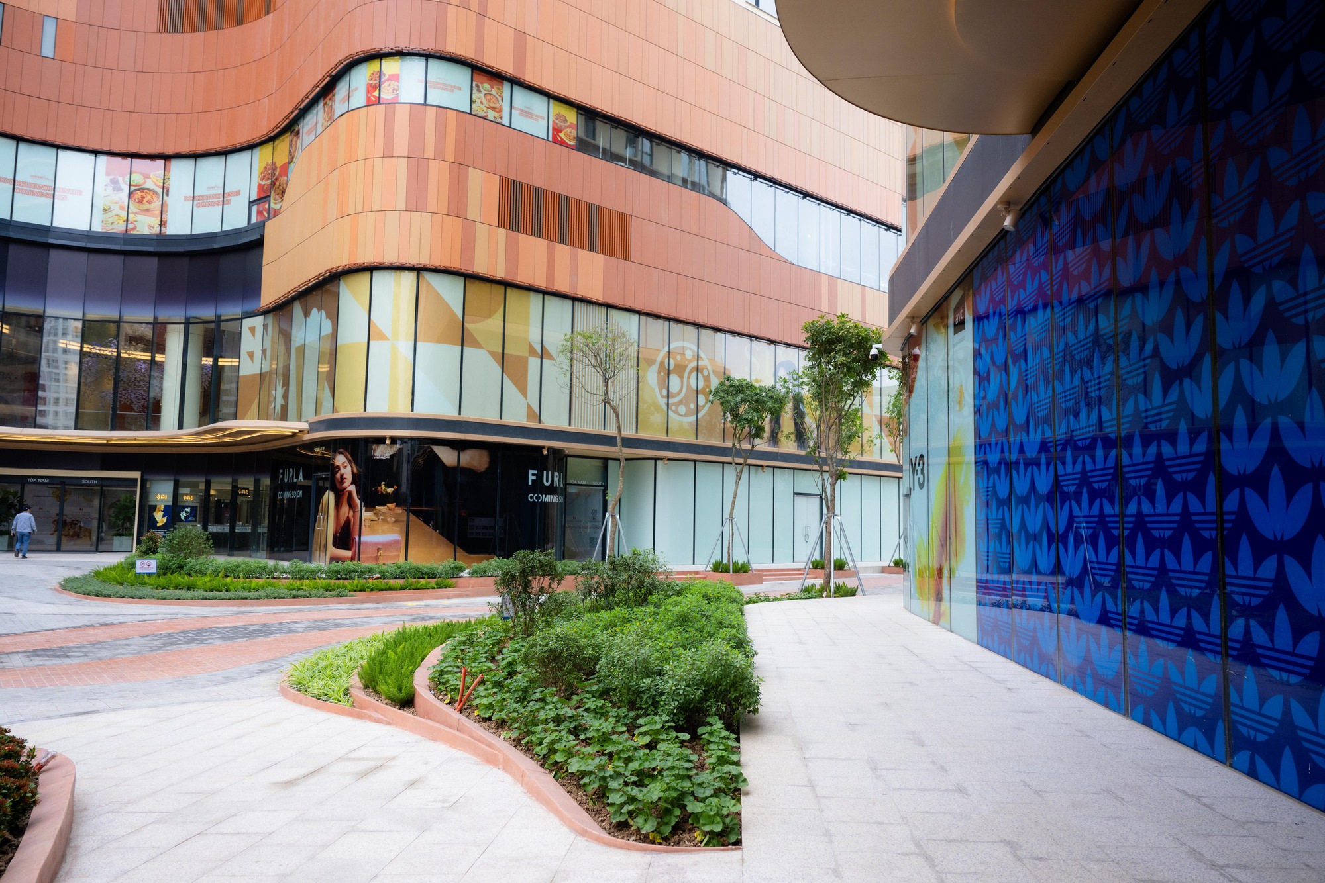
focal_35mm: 24
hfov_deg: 73.7
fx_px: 883
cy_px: 442
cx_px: 662
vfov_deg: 53.1
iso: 640
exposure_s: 1/800
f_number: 3.5
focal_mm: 24
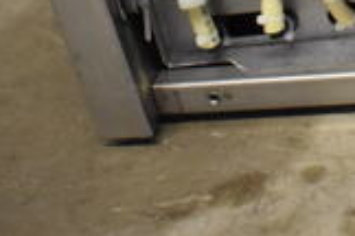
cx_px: 614
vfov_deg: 10.9
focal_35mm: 119
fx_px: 1172
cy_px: -170
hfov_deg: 15.2
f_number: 3.8
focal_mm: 21
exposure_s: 1/125
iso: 3200
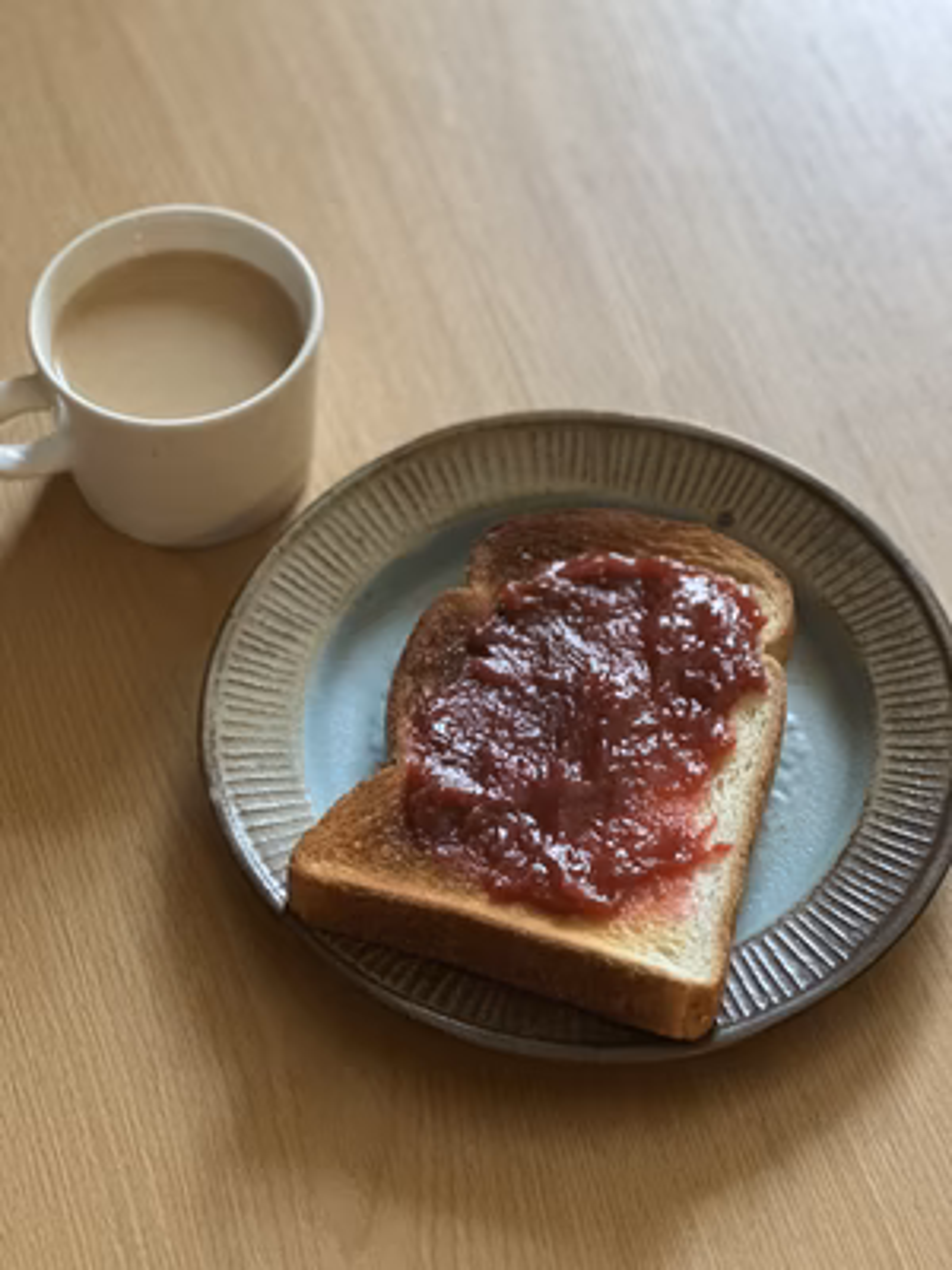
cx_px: 476
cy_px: 635
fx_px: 2824
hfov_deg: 19.1
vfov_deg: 25.3
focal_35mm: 77
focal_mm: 9
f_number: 2.8
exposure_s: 1/14
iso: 500
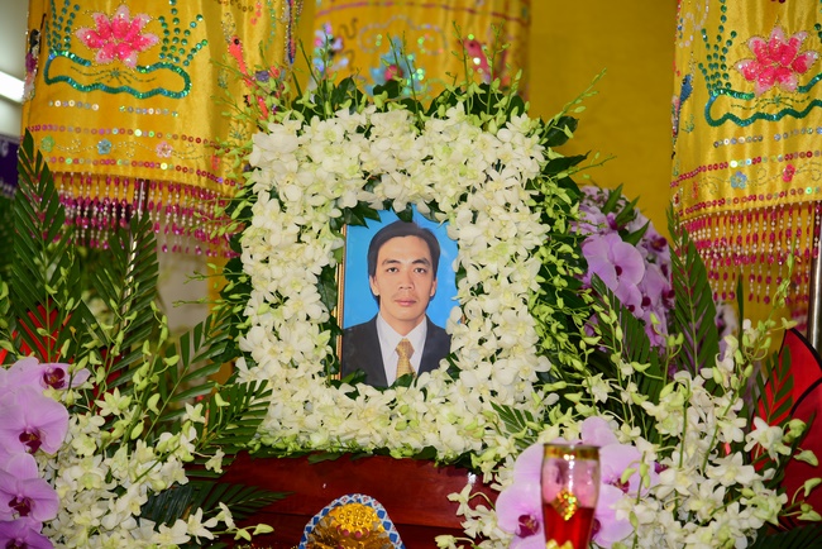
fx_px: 2513
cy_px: 274
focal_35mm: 110
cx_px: 411
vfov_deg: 12.5
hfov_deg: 18.6
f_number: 4
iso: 320
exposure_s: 1/60
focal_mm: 110
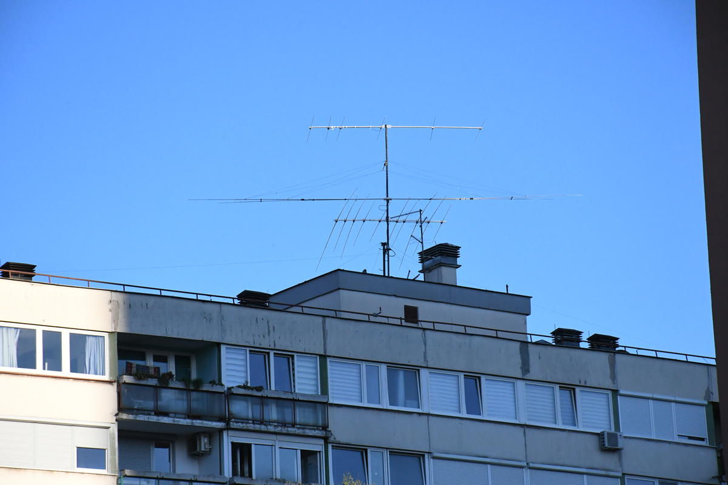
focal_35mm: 168
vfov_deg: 8.2
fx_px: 3397
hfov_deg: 12.2
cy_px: 242
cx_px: 364
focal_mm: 112
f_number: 7.1
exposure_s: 1/4000
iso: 2000
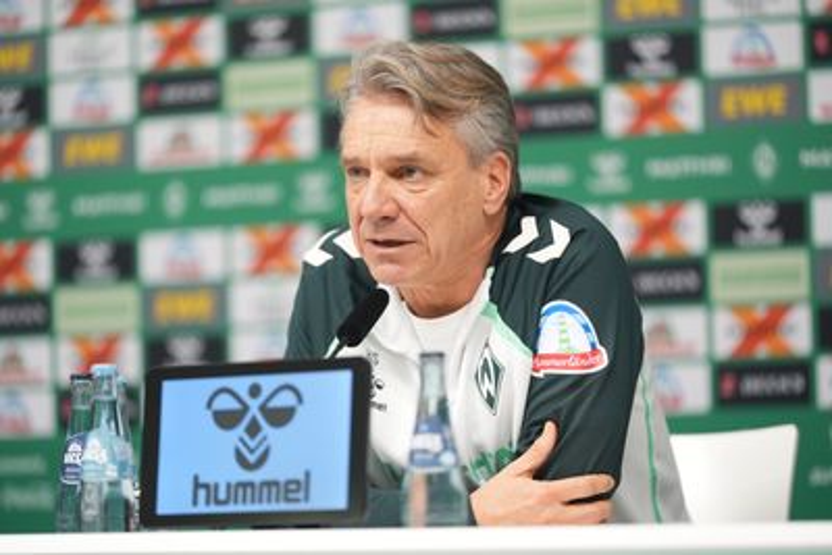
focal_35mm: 150
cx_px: 416
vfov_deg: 9.2
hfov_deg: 13.7
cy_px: 278
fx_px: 3468
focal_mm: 150
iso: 640
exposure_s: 1/320
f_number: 2
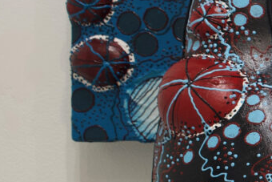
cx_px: 657
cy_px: 111
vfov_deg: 8.7
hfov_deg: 11.0
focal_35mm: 158
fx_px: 1194
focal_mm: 28
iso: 640
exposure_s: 1/160
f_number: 4
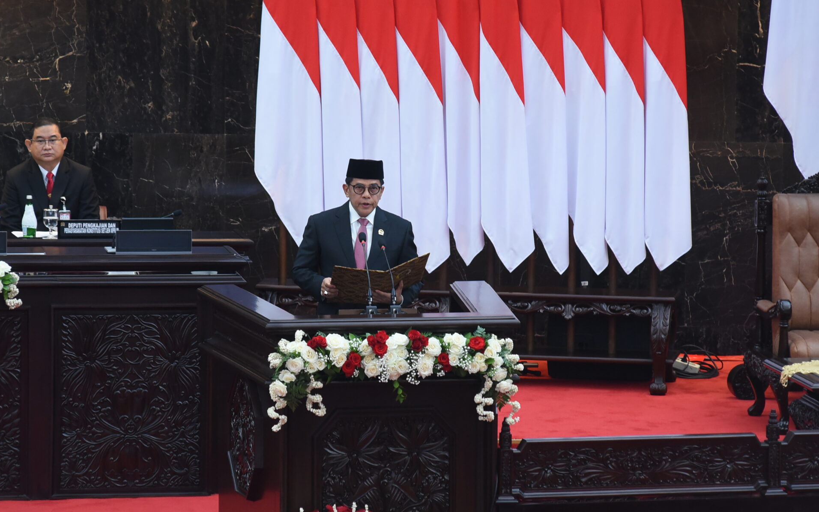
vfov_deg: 4.8
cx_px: 360
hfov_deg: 7.7
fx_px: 6093
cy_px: 255
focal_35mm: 273
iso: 2500
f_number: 5.6
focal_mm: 200
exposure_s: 1/160
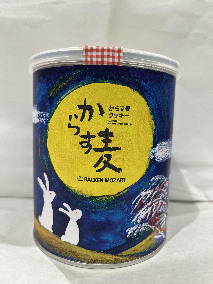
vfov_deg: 67.3
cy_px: 142
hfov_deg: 53.1
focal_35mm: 26
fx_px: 213
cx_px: 106
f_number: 1.6
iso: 64
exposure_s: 1/120
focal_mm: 5.1
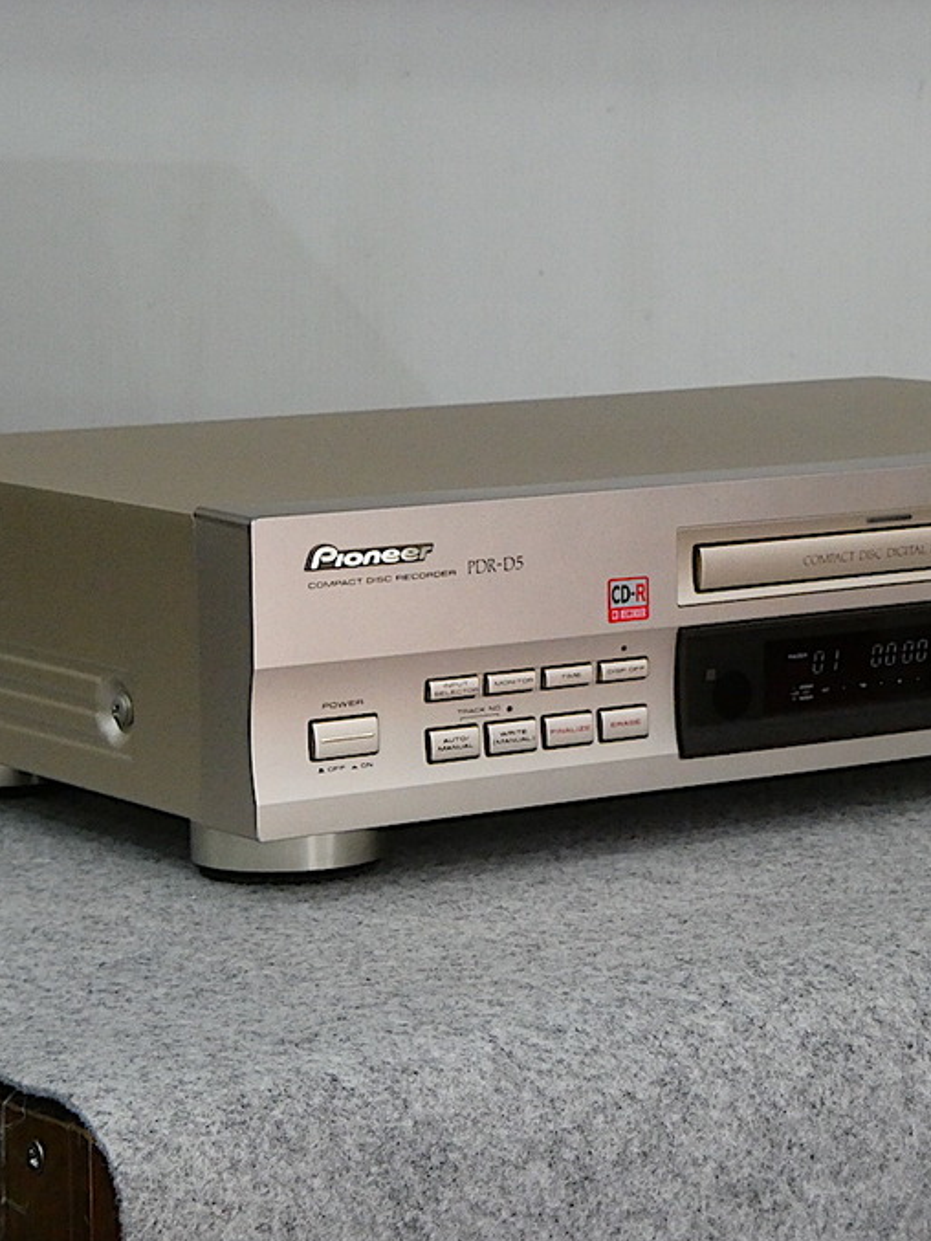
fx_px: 4015
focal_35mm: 112
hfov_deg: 13.2
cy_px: 599
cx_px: 612
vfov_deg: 17.6
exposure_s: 1/80
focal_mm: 14.1
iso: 640
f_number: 4.7
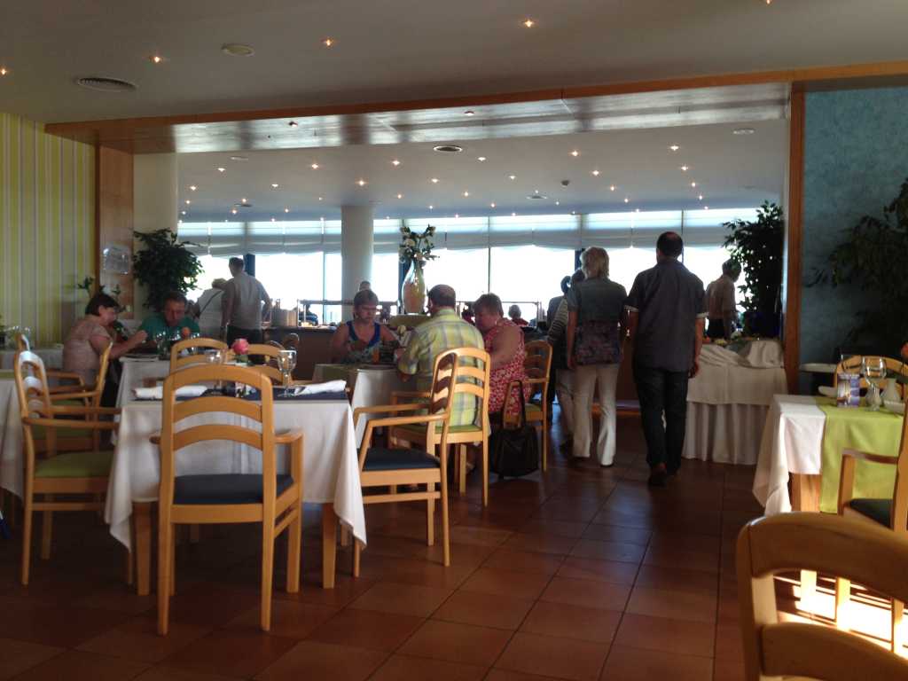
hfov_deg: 52.6
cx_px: 454
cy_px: 340
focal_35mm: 35
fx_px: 918
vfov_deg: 40.7
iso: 80
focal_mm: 4.28
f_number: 2.4
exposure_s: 1/60
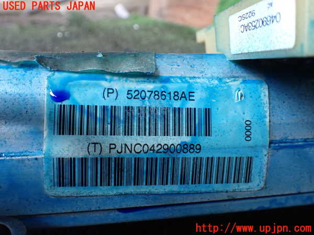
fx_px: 272
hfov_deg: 60.0
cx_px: 157
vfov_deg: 46.8
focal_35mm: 30
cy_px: 118
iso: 320
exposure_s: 1/125
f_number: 2.3
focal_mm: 5.4
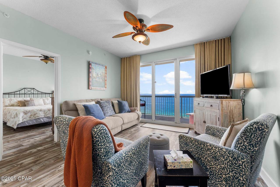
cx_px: 140
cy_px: 94
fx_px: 109
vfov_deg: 81.2
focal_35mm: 14
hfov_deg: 104.3
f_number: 8
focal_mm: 14
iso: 400
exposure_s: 1/10
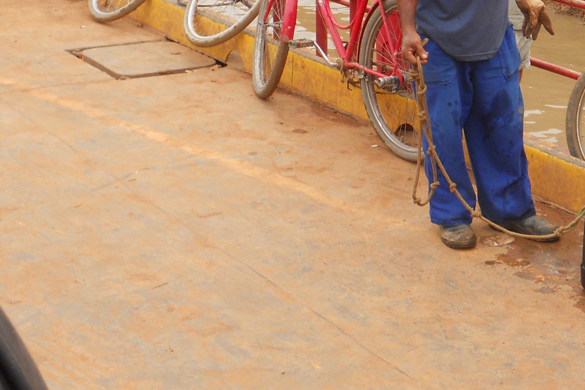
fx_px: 1219
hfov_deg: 26.2
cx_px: 512
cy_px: -12
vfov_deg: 17.7
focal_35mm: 75
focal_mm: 5.7
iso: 80
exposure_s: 1/500
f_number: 2.8
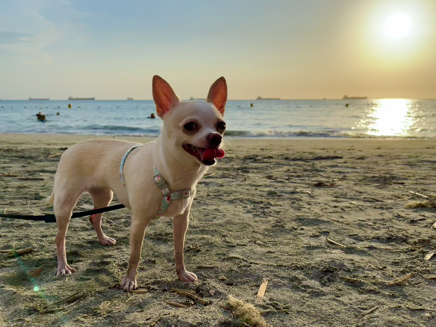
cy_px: 164
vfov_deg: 53.1
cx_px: 218
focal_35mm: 26
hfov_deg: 67.3
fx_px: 327
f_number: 1.6
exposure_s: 1/7353
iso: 50
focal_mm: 5.1
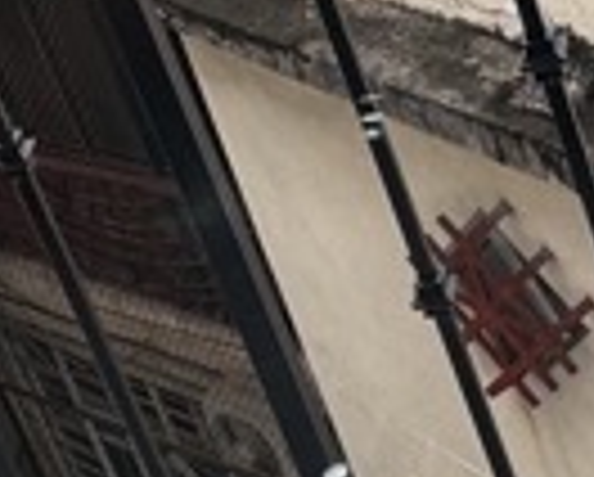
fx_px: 1866
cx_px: -9
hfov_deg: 17.6
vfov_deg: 14.1
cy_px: -122
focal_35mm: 106
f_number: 2.2
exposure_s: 1/99
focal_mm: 2.22
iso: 80
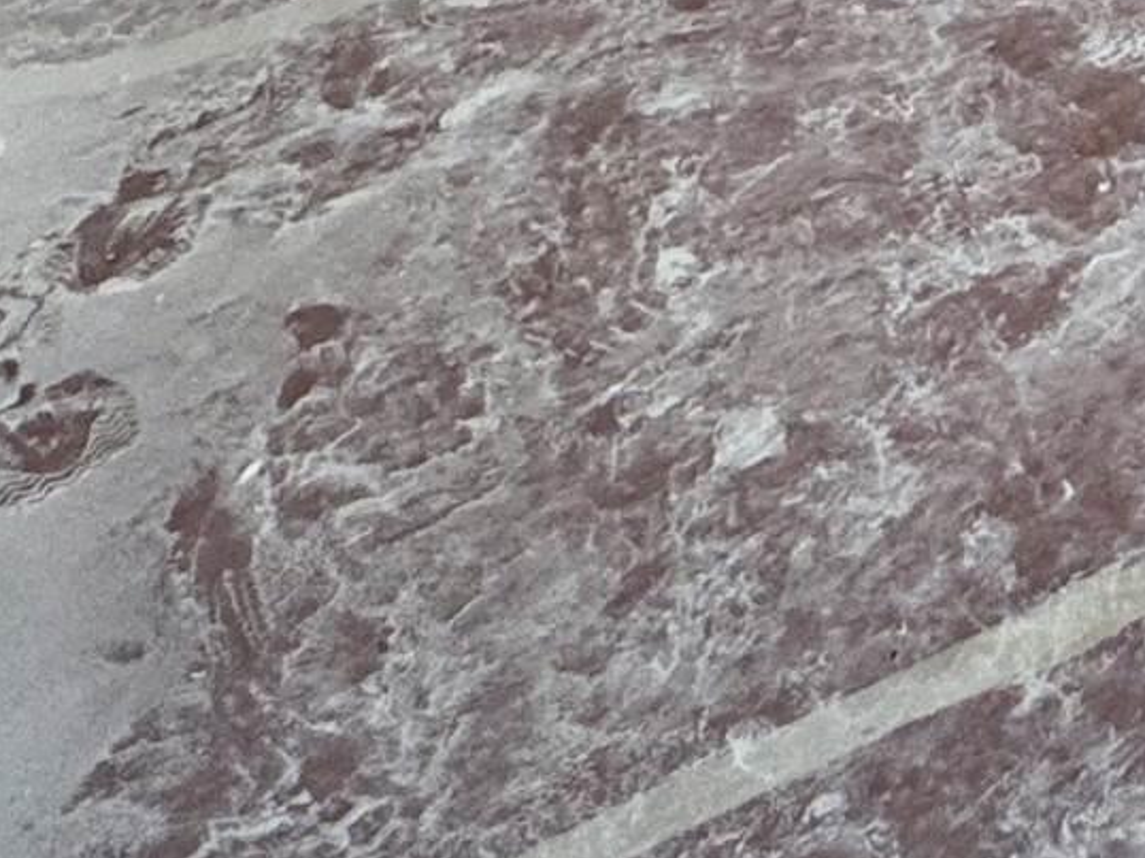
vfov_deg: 12.6
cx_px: 2105
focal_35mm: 80
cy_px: -1407
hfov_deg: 18.6
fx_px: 2645
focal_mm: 2.22
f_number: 2.2
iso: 64
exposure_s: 1/99
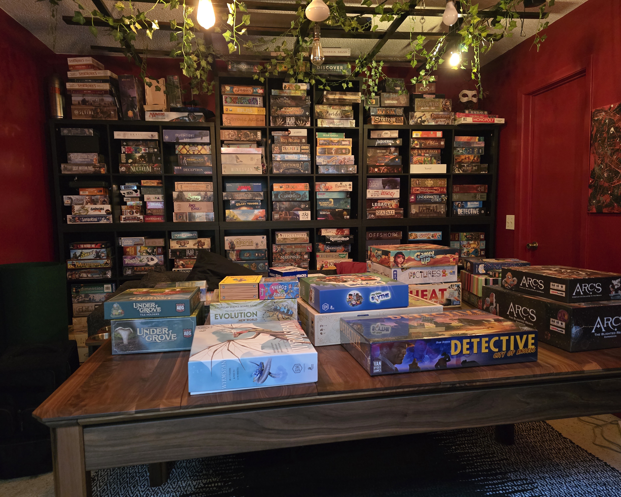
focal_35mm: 24
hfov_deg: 70.3
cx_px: 311
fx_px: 441
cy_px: 249
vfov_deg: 58.8
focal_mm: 6.3
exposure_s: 1/30
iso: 1250
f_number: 1.7
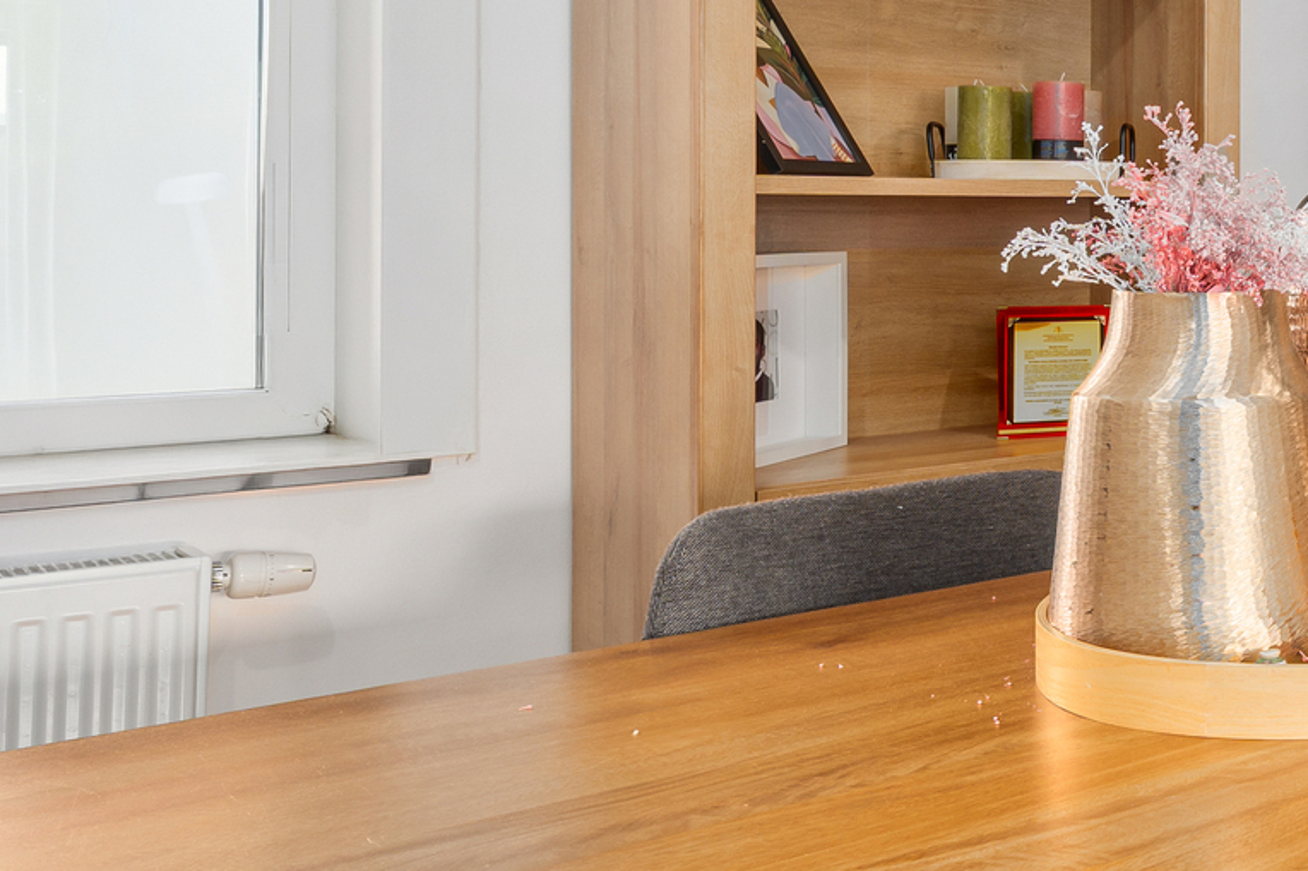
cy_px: 253
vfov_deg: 30.2
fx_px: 1598
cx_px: 1839
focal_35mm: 44
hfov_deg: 30.6
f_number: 11
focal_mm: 14
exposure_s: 1/250
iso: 250
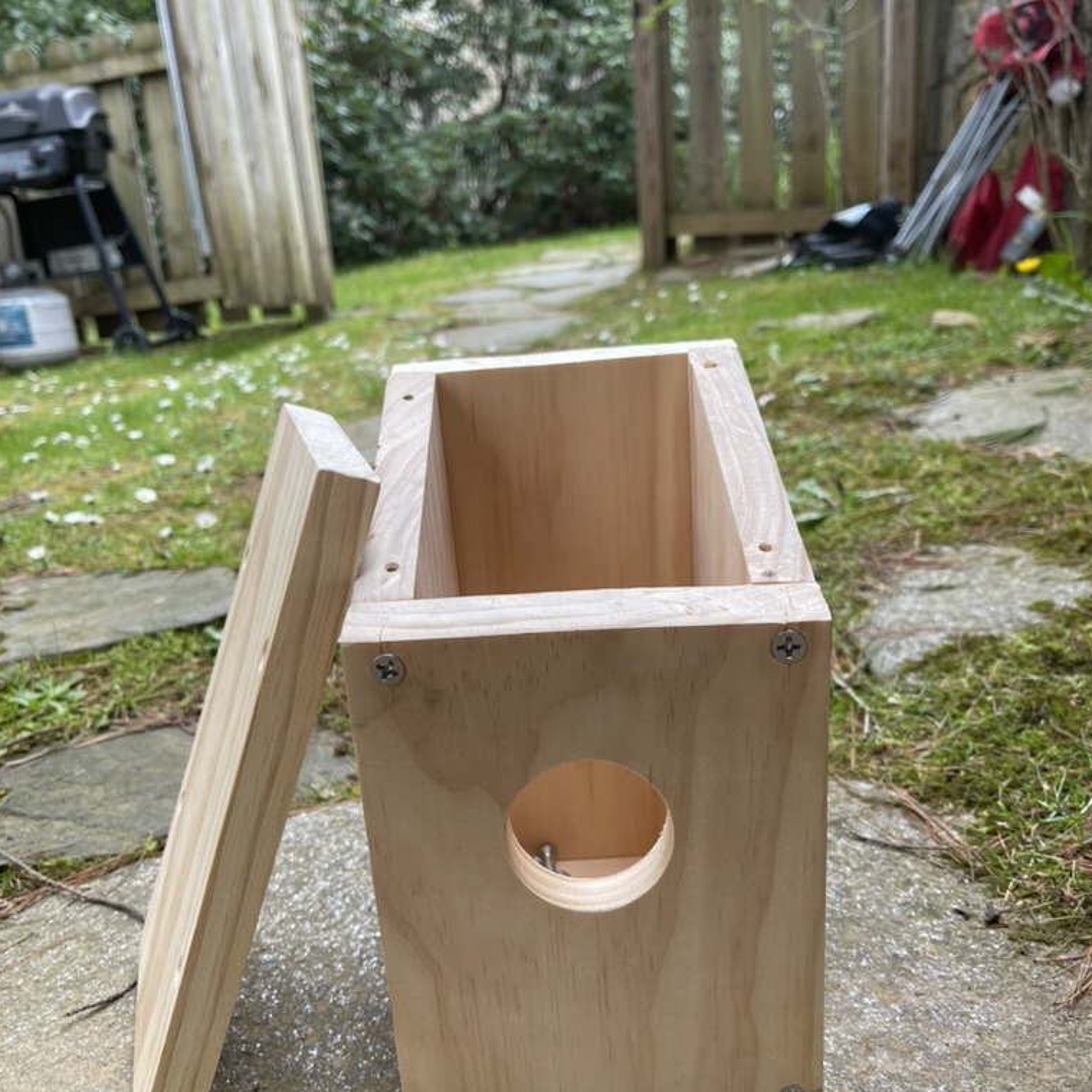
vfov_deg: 52.4
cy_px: 622
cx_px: 548
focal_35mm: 31
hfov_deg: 52.5
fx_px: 1106
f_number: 1.6
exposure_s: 1/244
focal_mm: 5.1
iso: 32
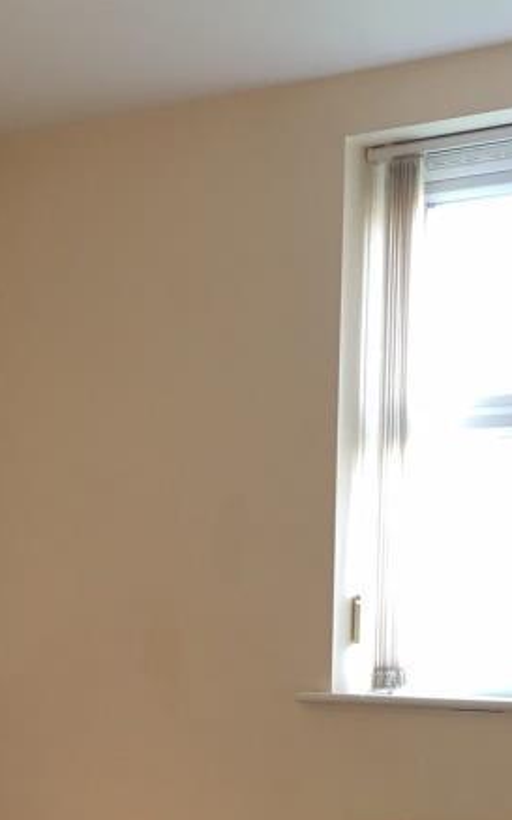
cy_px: 659
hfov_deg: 18.1
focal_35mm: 72
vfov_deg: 28.0
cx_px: 234
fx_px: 1608
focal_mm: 4.15
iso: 32
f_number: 2.2
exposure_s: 1/17
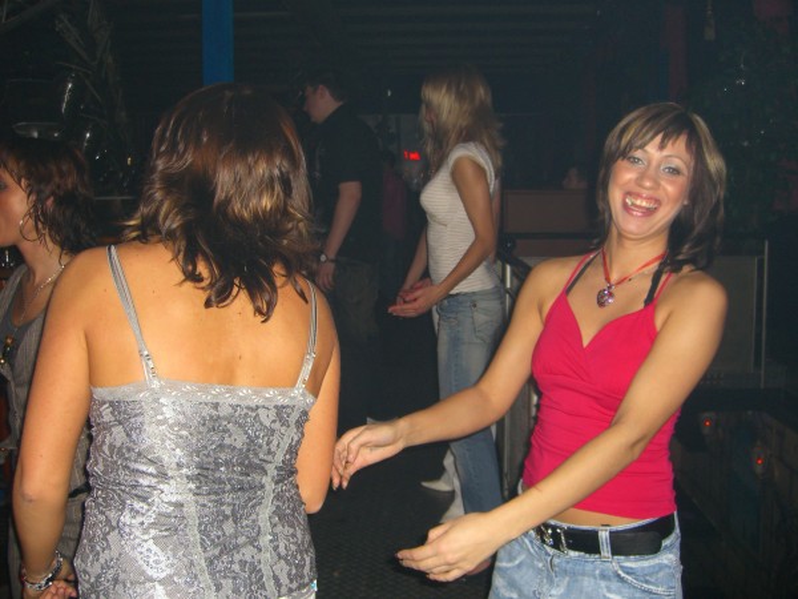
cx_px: 399
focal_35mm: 38
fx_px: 876
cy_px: 300
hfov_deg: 49.0
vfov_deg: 37.7
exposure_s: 1/60
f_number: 2.8
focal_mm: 7.9
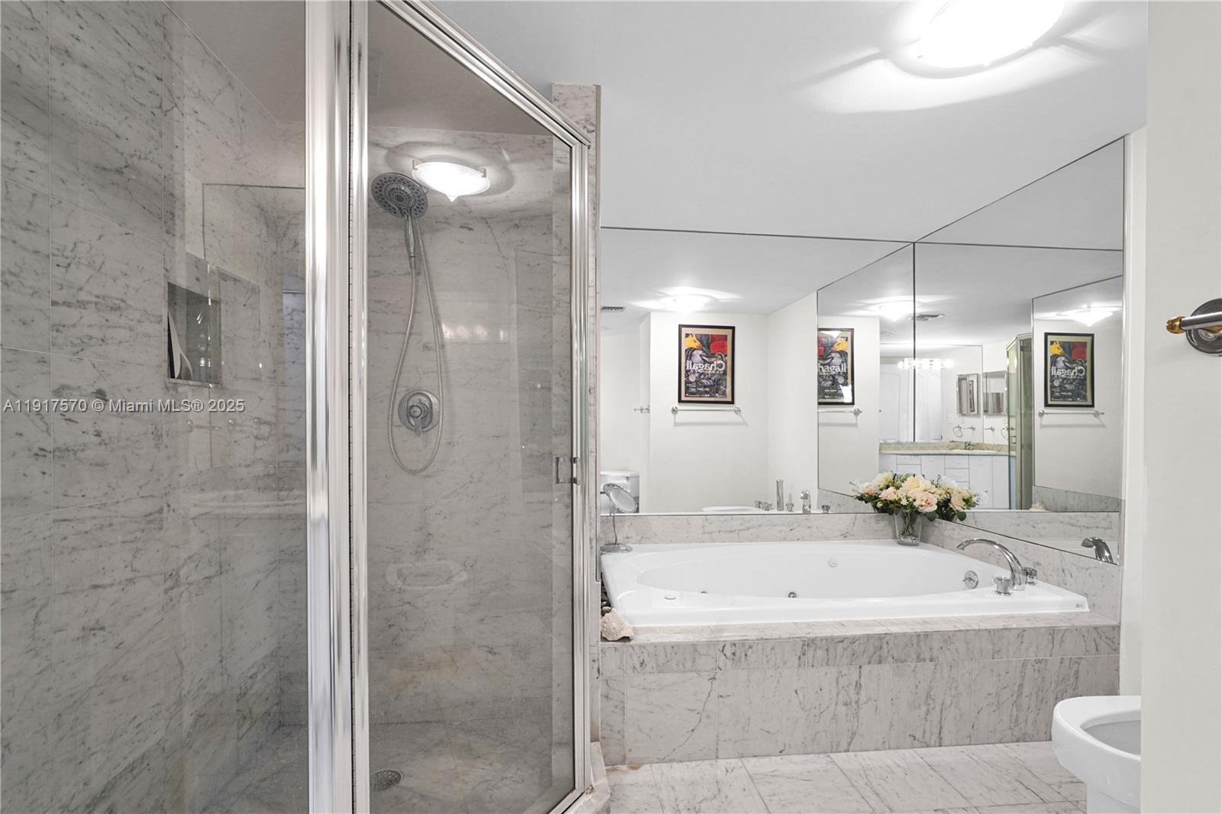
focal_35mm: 16
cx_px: 611
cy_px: 407
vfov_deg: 73.7
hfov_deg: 96.7
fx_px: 543
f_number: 8
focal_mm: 16
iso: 200
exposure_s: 1/4
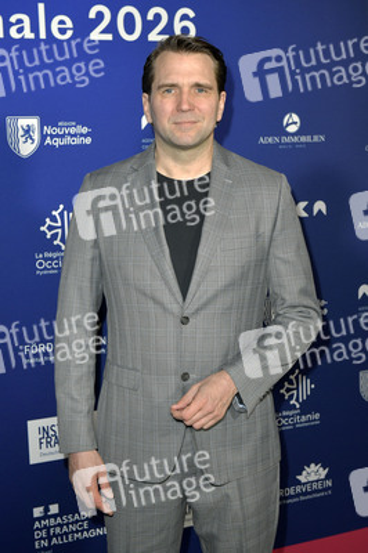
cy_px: 276
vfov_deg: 38.2
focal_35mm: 52
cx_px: 184
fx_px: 799
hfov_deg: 25.9
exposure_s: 1/200
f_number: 5.6
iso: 2000
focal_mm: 52
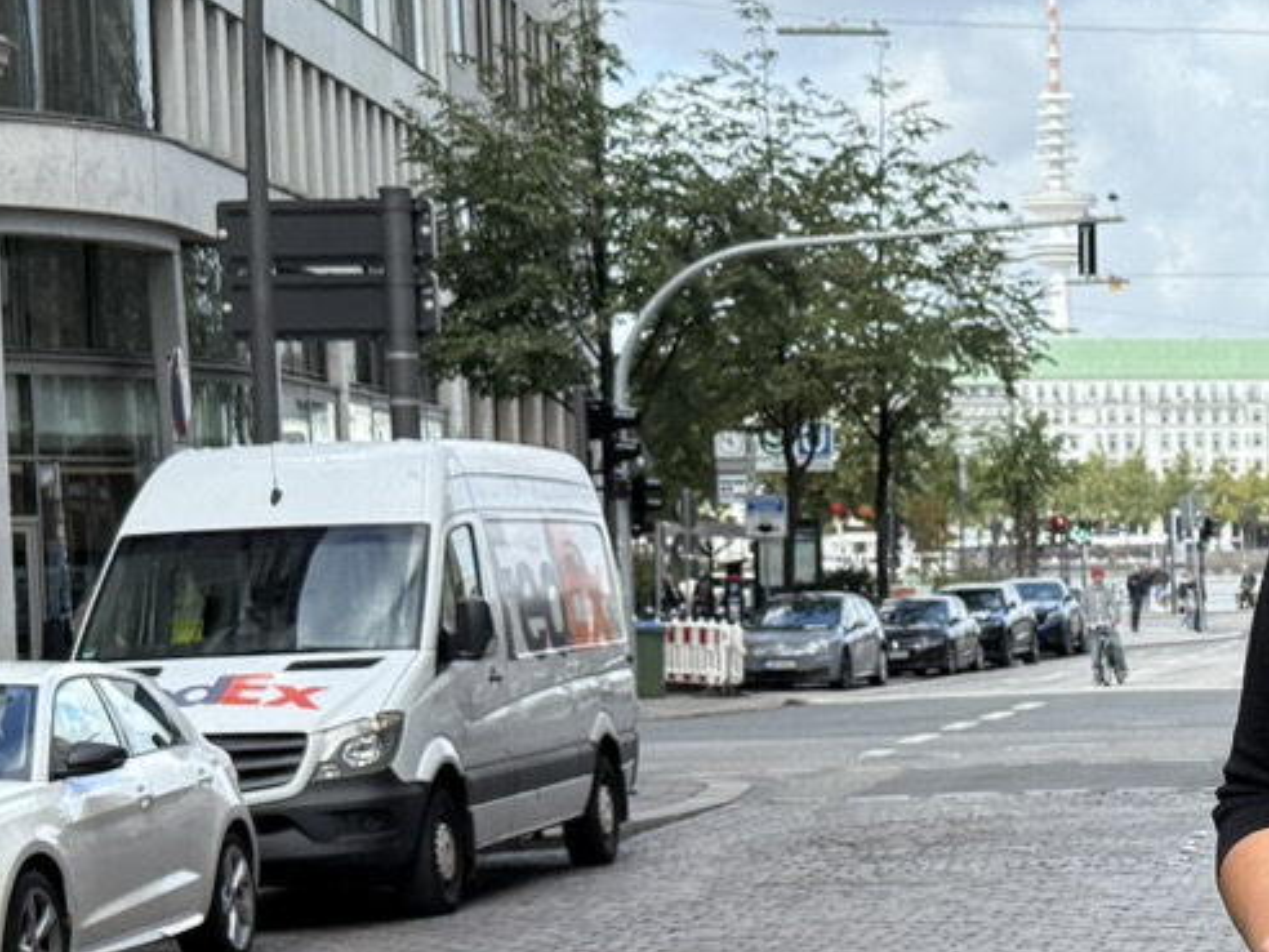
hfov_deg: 18.8
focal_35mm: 100
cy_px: 792
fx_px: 3666
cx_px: 1442
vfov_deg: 14.7
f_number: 1.78
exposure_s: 1/2445
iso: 100
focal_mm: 6.76
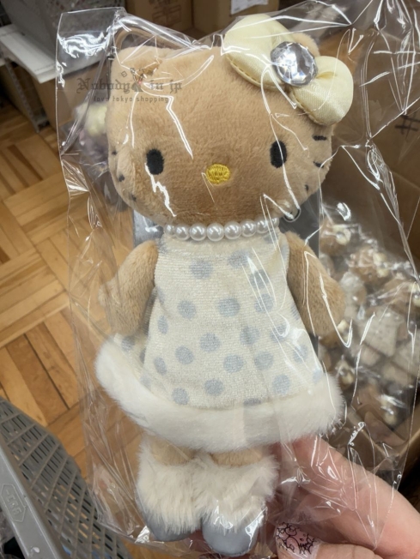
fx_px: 404
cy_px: 280
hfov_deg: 54.9
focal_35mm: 25
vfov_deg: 69.4
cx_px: 210
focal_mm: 2.22
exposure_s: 1/100
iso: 40
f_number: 2.2
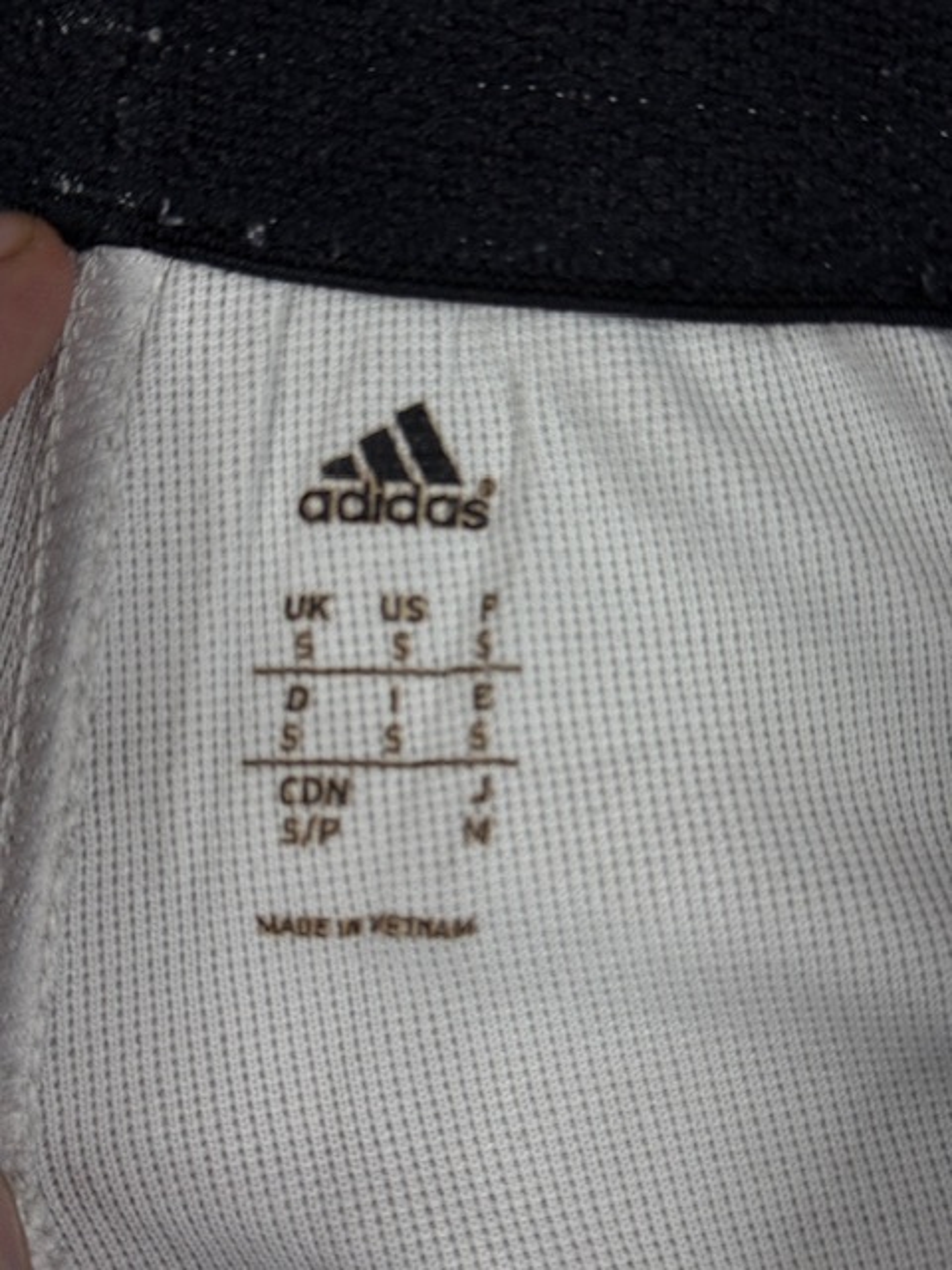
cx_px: 476
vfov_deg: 39.7
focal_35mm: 48
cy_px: 635
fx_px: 1760
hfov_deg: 30.3
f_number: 1.78
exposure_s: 1/180
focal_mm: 6.76
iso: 50
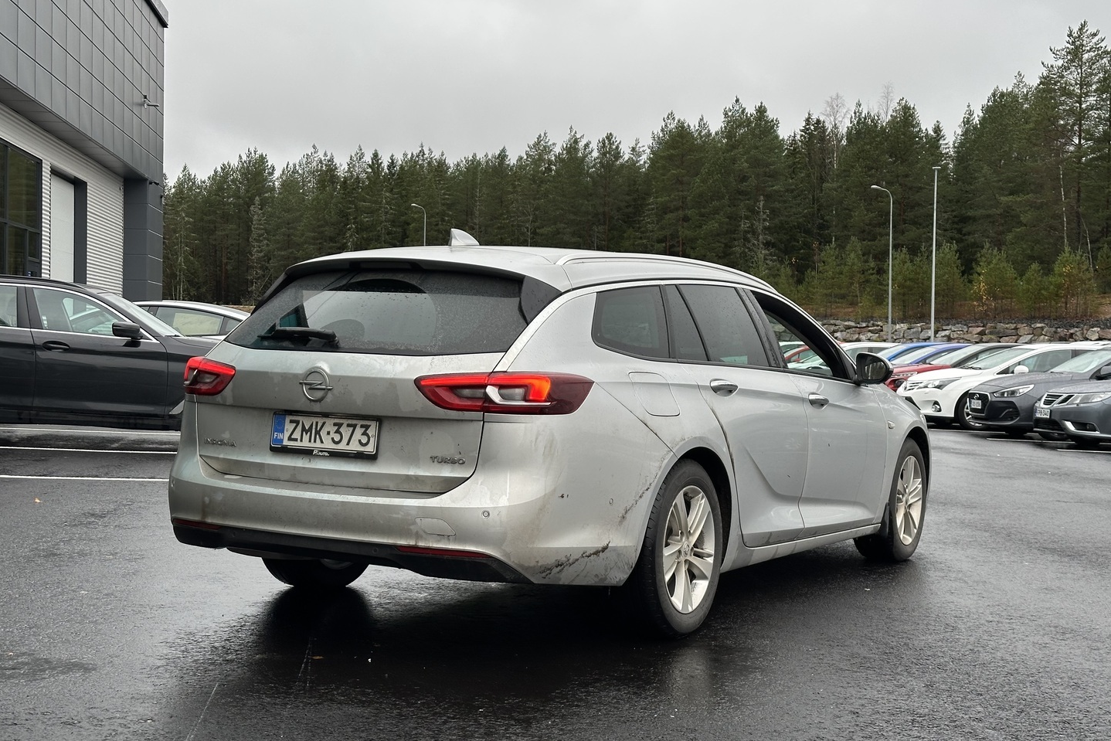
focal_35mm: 50
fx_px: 1543
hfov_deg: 39.6
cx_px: 556
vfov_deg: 27.0
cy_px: 355
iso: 64
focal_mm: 6.86
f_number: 1.78
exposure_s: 1/412
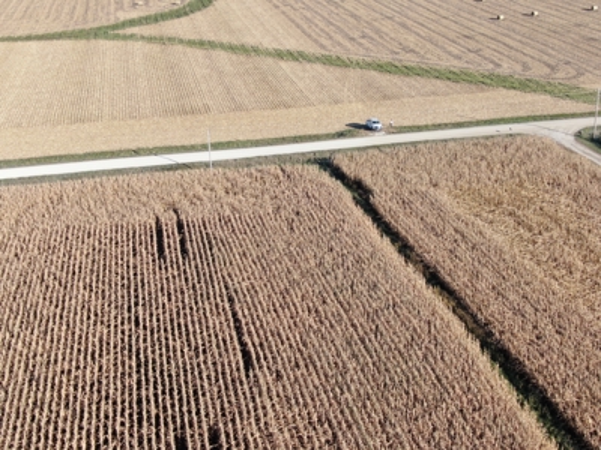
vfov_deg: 30.3
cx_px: 300
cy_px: 225
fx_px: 833
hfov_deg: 39.7
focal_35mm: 48
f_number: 3.8
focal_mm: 8.6
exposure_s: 1/400
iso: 100
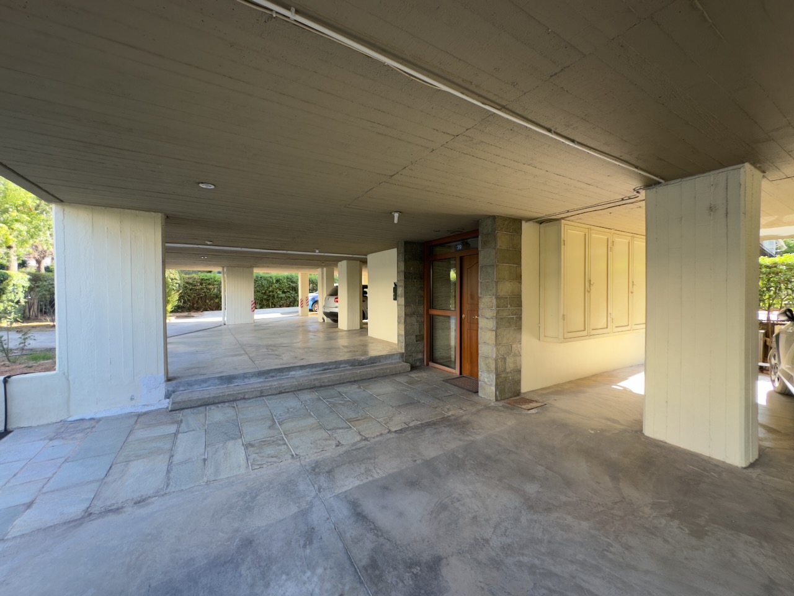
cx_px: 397
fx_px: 321
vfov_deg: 85.7
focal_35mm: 14
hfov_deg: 102.1
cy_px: 298
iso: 80
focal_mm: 2.22
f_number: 2.2
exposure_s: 1/99
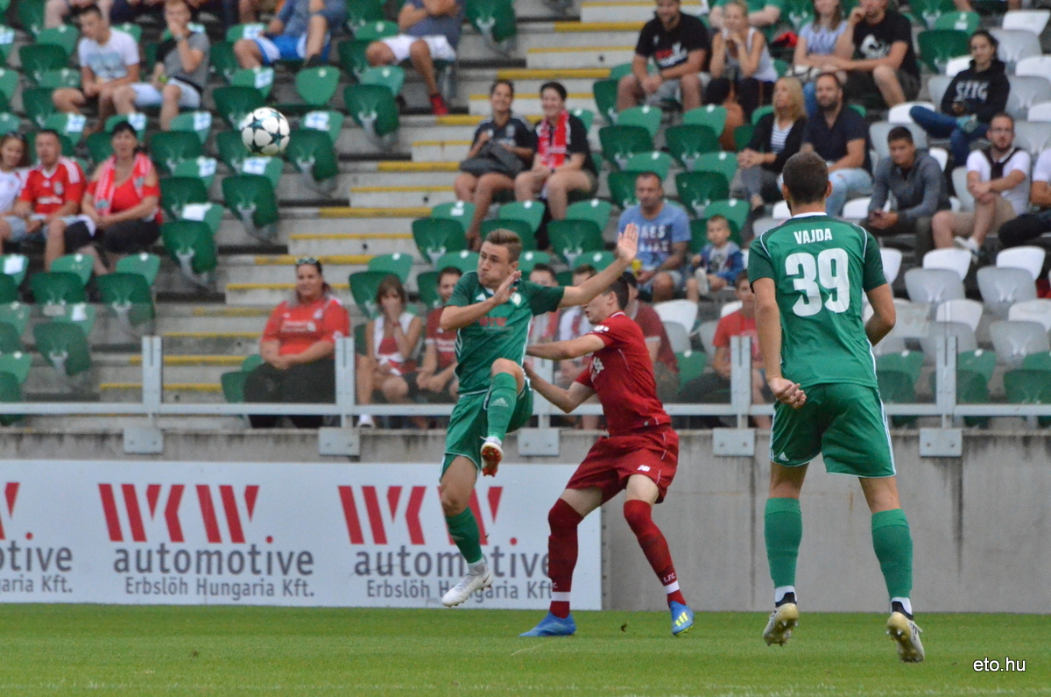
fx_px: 13111
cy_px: 348
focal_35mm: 450
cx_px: 526
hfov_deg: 4.6
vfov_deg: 3.0
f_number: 8
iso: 6400
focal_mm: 300
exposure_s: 1/4000
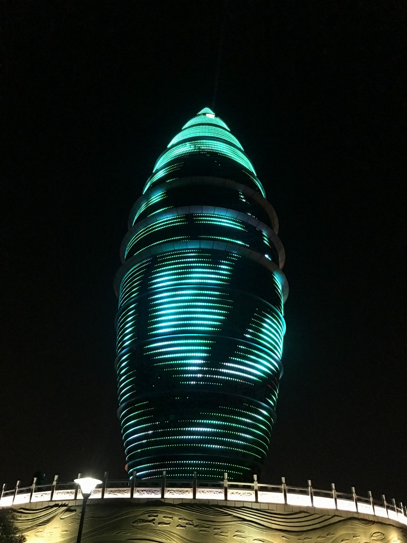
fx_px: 454
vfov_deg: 61.7
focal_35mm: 29
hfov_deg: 48.2
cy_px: 272
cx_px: 204
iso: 200
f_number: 2.2
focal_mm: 4.15
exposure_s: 1/4
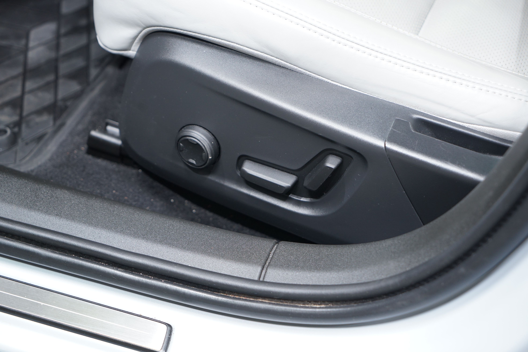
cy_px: 176
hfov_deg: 29.7
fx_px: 997
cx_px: 264
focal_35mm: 68
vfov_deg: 20.0
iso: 800
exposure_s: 1/20
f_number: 4.5
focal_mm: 68
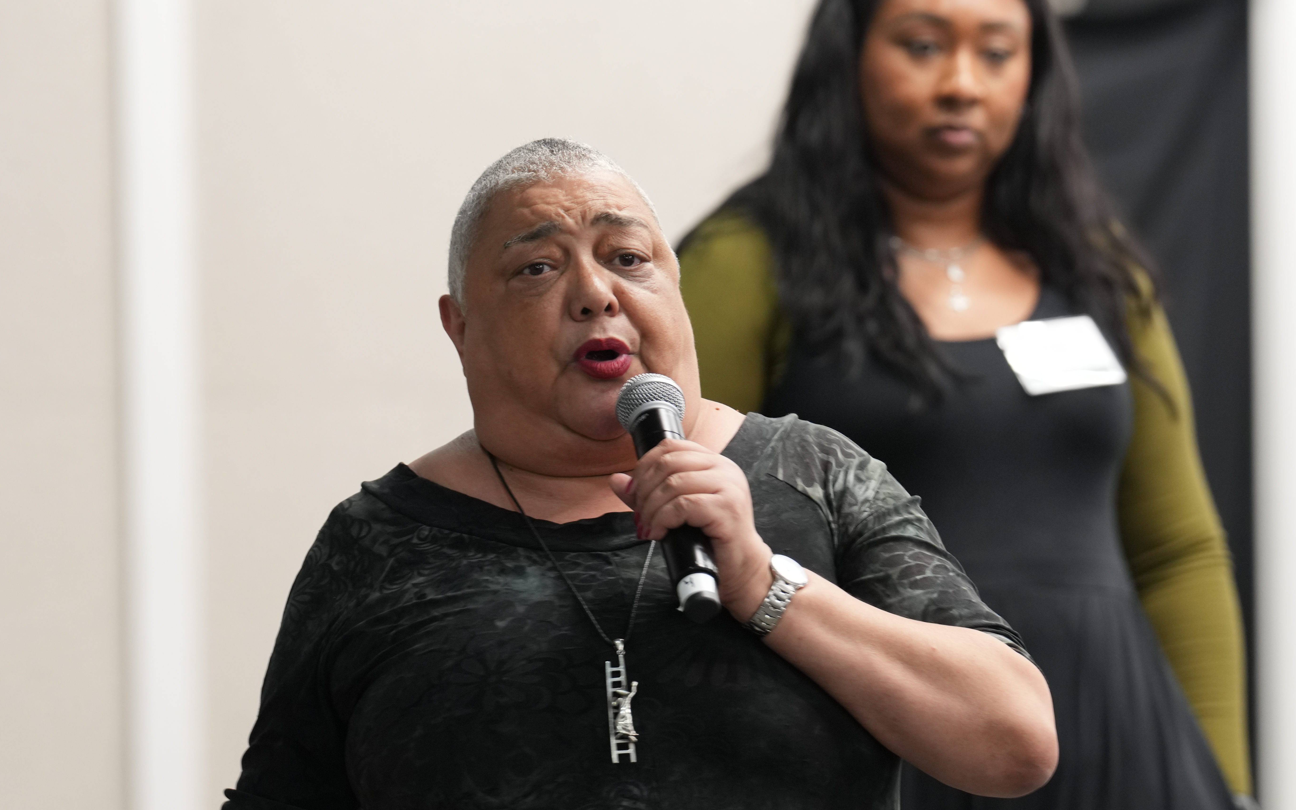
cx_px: 538
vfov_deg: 4.8
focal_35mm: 272
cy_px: 526
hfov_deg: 7.7
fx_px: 9607
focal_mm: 154
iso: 1000
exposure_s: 1/50
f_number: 4
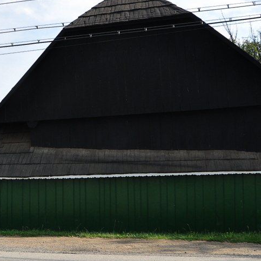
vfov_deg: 30.0
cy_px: 114
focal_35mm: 57
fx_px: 486
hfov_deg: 27.7
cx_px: -19
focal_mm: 18
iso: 400
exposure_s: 1/500
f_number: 11
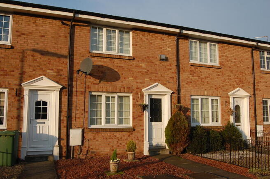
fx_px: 225
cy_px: 90
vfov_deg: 43.5
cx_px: 135
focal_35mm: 30
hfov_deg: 62.0
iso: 200
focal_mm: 20
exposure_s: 1/250
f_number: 8
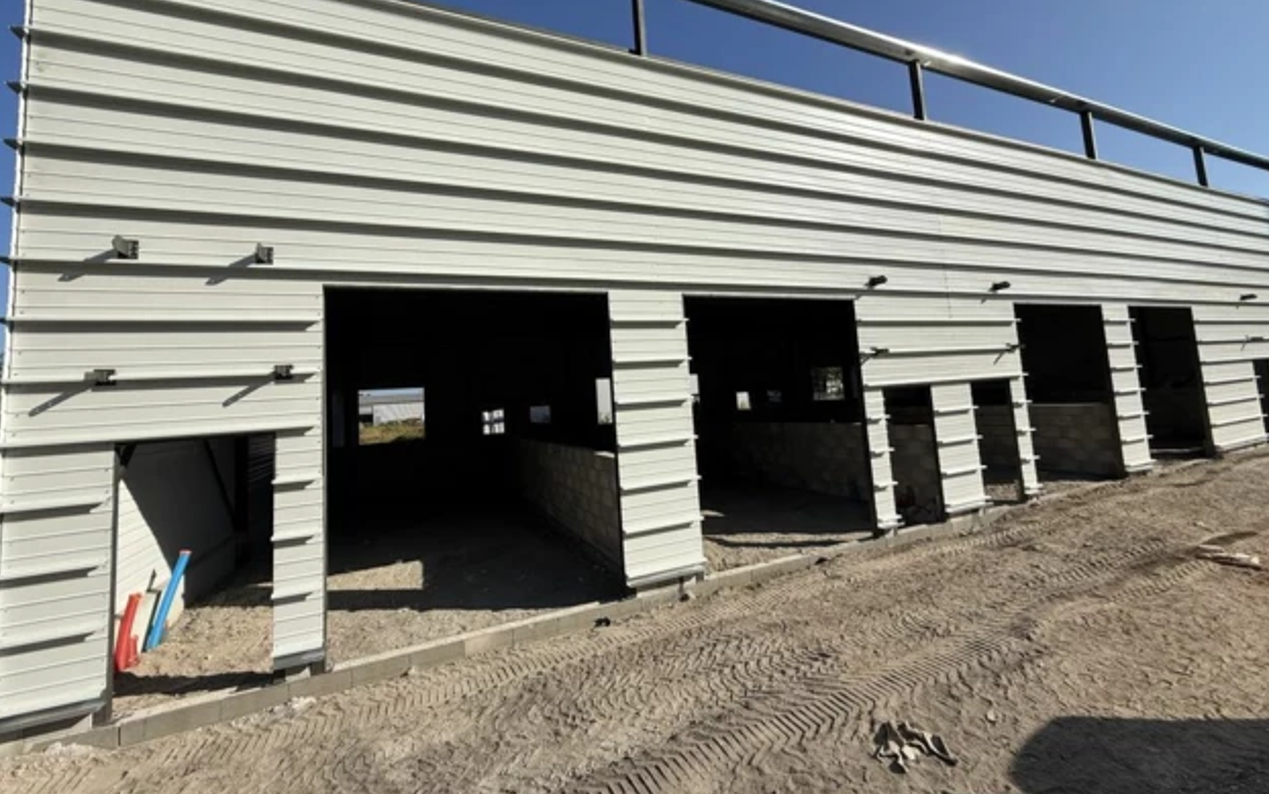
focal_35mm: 15
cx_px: 640
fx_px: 519
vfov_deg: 74.5
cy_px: 349
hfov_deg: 101.4
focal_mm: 2.22
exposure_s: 1/2976
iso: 50
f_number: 2.2
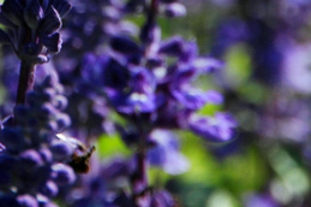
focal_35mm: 1010
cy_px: -157
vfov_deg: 1.4
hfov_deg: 2.0
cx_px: 84
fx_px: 8714
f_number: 11
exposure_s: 1/250
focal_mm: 170
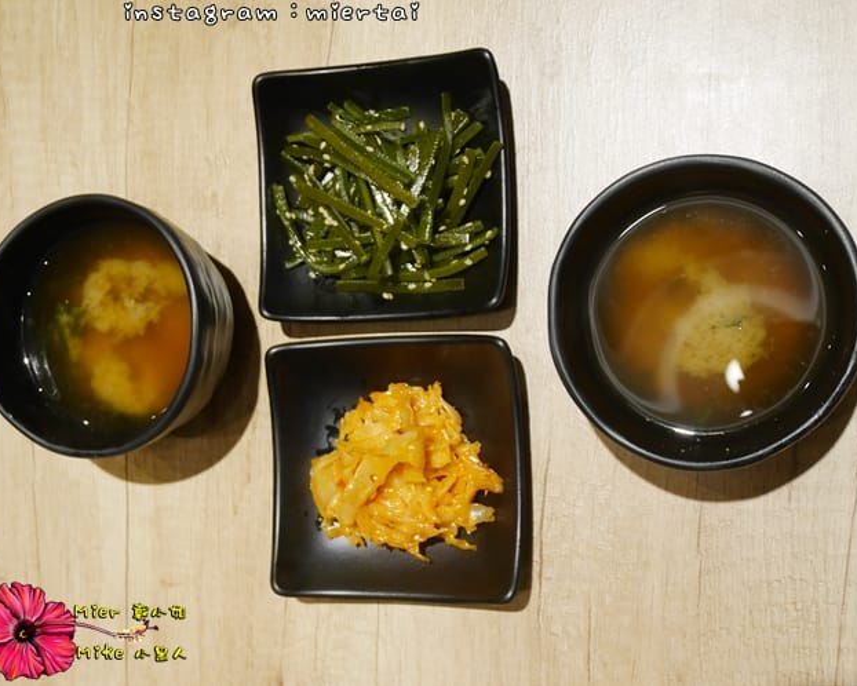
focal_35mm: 46
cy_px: 343
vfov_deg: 32.8
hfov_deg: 40.3
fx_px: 1167
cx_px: 417
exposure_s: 1/60
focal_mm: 22
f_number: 4.8
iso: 640
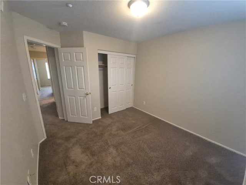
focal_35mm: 13
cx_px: 123
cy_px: 92
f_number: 2.2
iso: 500
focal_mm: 1.74
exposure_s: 1/60
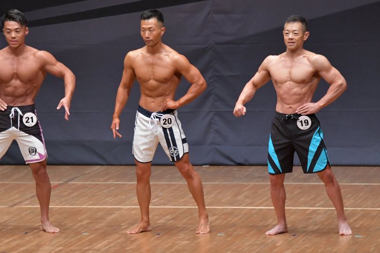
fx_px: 3229
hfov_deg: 6.7
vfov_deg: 4.5
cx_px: 198
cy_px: 120
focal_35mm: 306
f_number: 5.6
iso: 6400
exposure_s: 1/400
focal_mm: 190
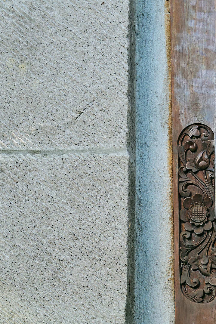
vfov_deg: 9.7
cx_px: 411
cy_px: 442
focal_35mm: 207
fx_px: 1863
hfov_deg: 6.5
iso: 160
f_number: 5.6
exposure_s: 1/160
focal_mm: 54
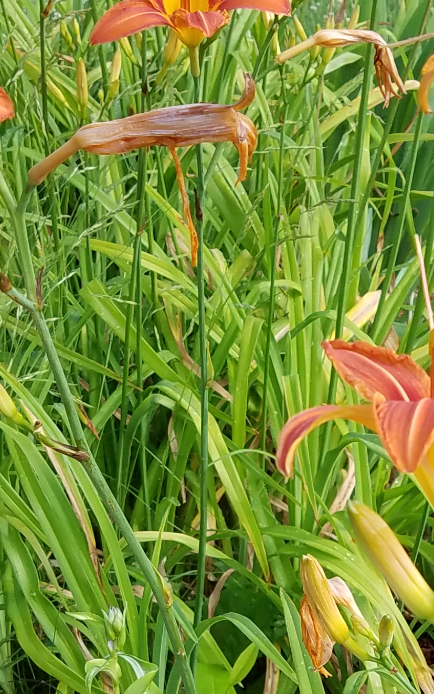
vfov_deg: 23.6
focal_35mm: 84
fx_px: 1589
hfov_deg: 15.3
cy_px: 701
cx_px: 430
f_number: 1.7
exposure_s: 1/536
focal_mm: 4.2
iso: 50
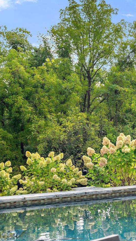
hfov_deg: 13.5
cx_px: 249
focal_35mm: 80
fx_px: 513
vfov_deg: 26.4
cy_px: 157
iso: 250
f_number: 13
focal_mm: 35
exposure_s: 1/160
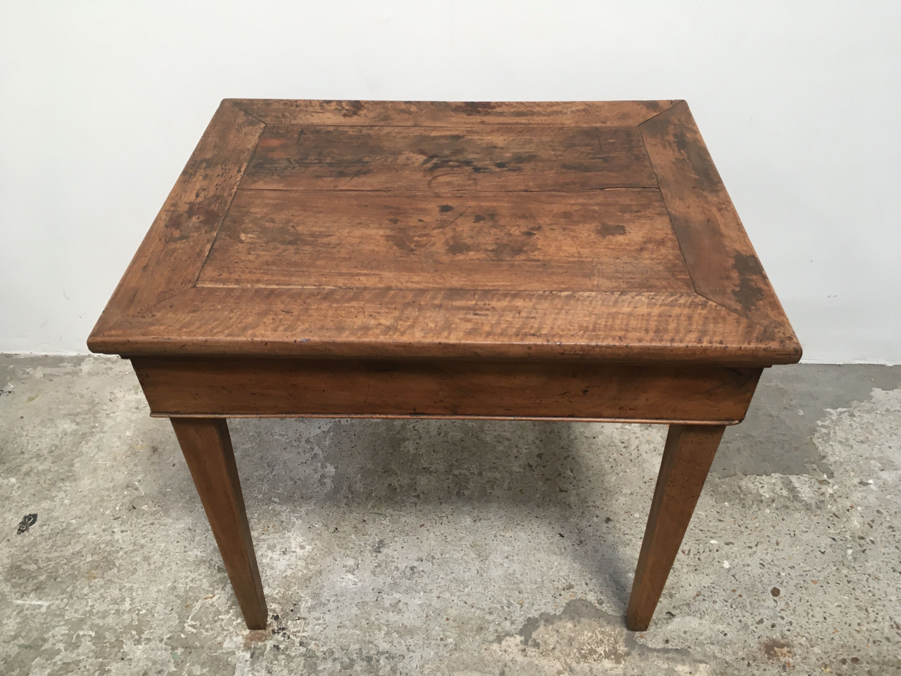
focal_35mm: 29
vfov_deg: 48.2
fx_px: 755
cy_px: 338
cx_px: 450
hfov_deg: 61.7
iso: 80
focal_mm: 4.15
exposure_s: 1/33
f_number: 2.2
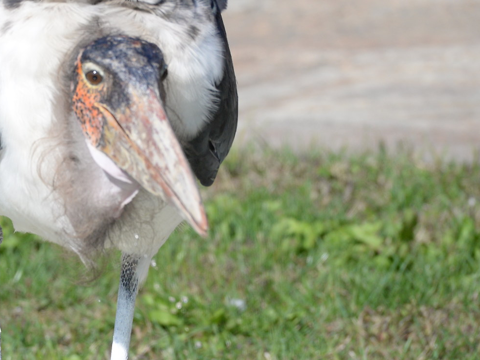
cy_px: 214
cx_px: 87
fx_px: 19441
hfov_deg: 1.4
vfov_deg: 1.1
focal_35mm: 1402
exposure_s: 1/1250
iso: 800
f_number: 10
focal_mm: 600
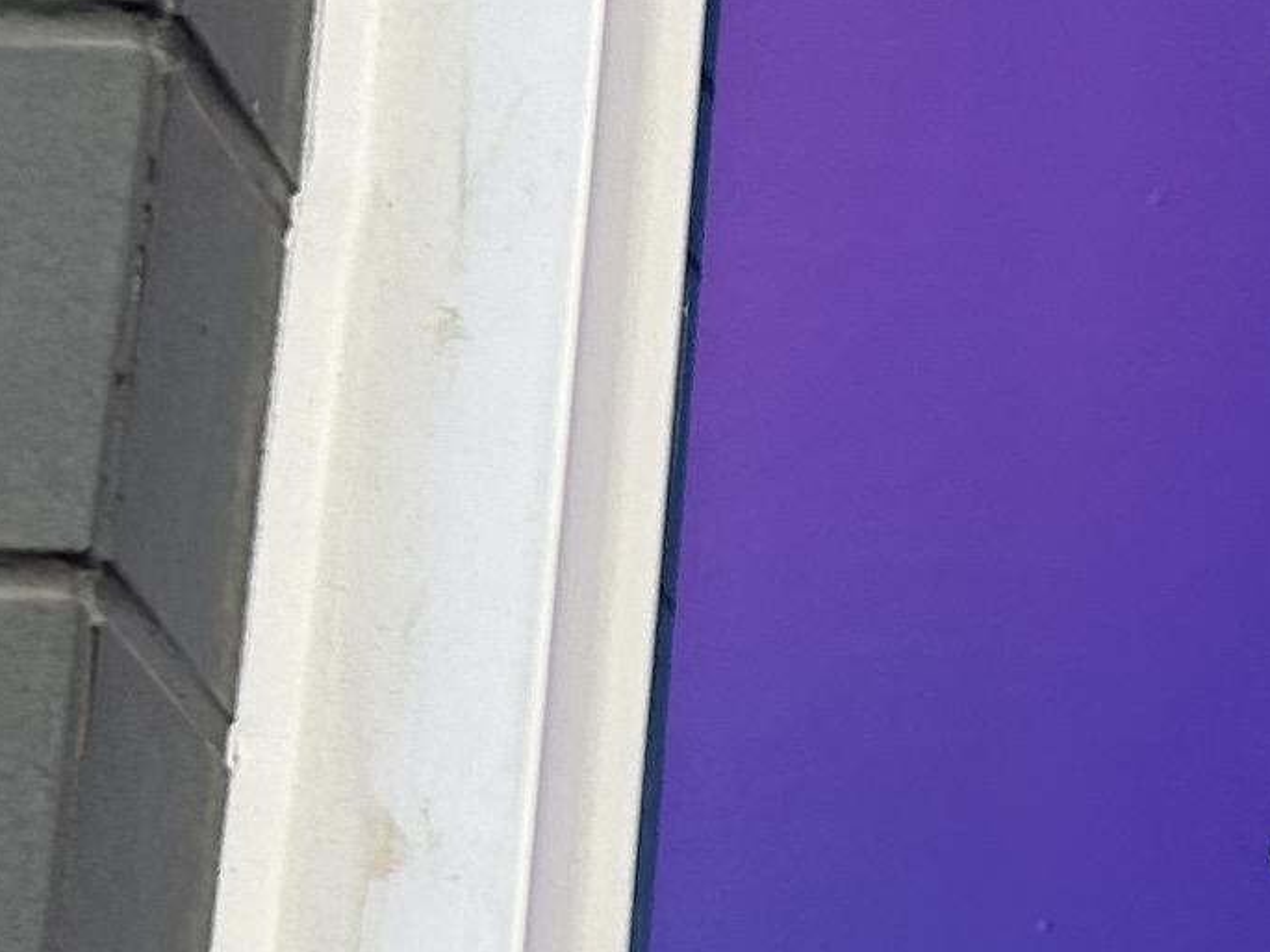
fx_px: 5614
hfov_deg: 11.7
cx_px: 2451
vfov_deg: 9.6
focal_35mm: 153
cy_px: 924
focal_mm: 5.7
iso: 50
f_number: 1.5
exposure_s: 1/549
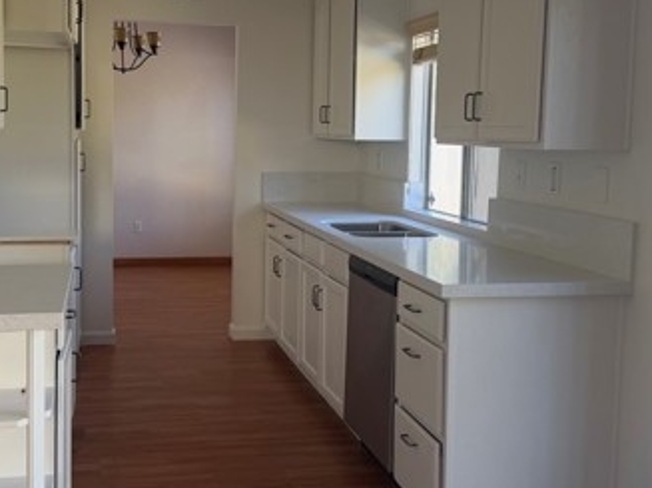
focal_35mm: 47
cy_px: 201
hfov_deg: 40.3
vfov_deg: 30.8
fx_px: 885
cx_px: 269
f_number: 1.78
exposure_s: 1/172
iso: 80
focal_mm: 6.76
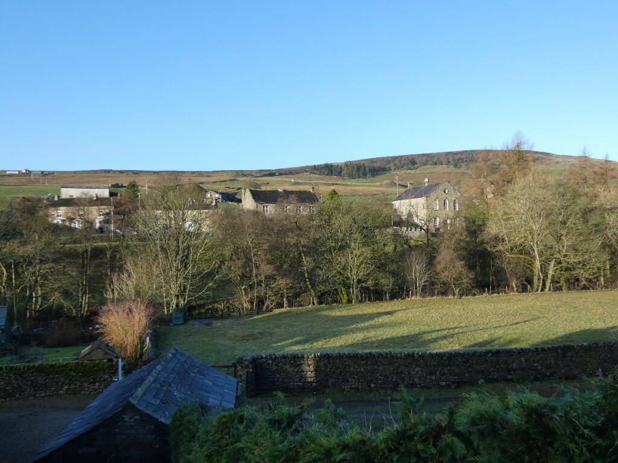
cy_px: 232
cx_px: 309
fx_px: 589
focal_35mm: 33
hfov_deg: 55.4
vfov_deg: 42.9
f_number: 3.4
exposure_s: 1/320
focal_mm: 6
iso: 80
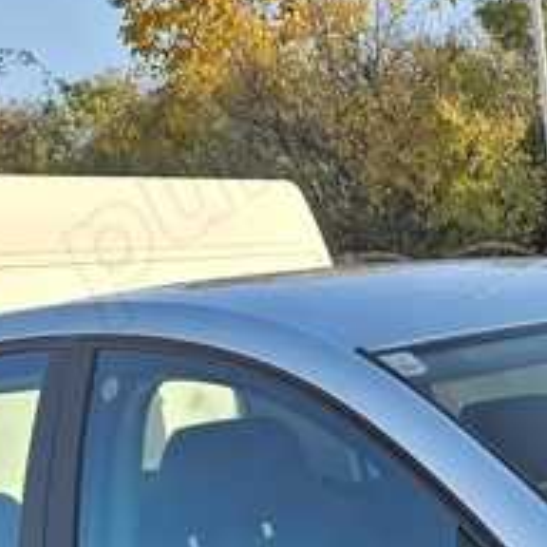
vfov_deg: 15.1
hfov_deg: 15.7
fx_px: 1895
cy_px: 843
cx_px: 698
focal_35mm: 106
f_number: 1.7
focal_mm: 6.3
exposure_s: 1/241
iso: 10
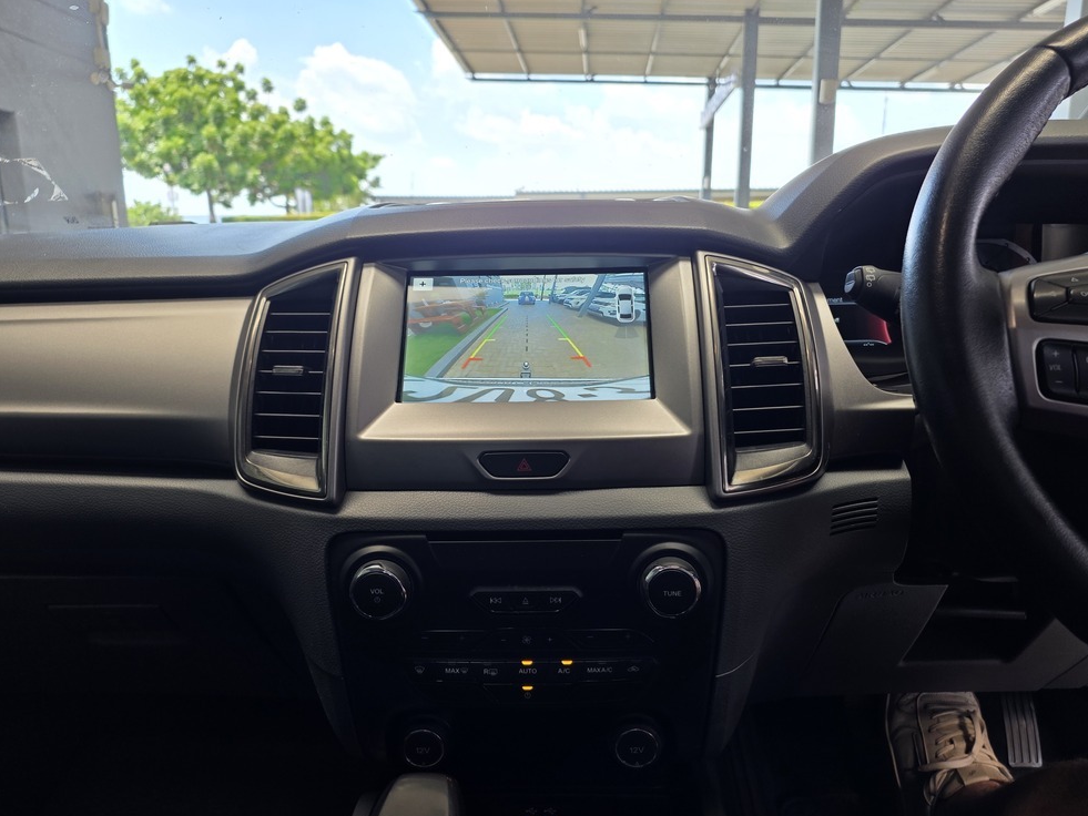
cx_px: 546
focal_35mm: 24
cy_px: 407
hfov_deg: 71.6
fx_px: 754
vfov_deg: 56.8
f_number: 1.7
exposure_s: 1/180
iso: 80
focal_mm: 6.25
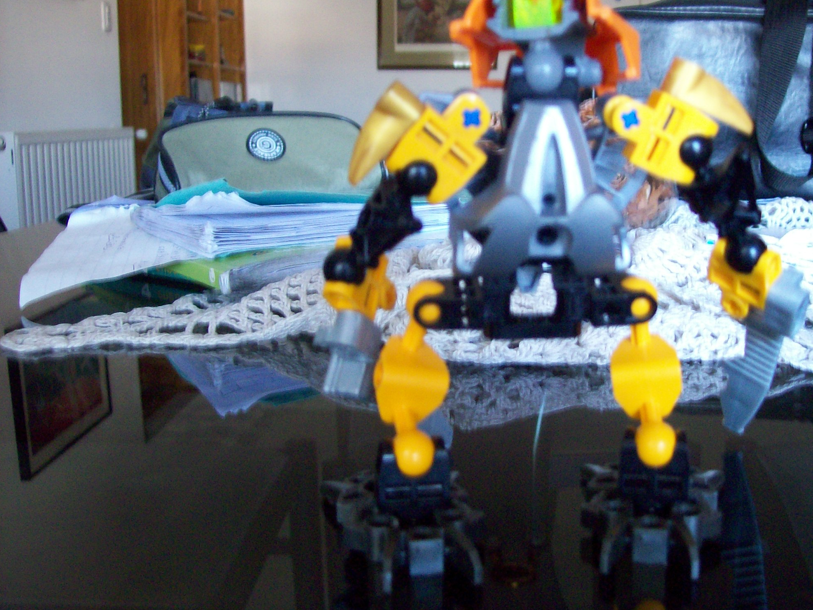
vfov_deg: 34.3
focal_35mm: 42
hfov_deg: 44.7
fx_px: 986
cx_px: 471
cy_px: 264
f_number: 2.7
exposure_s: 1/11.1
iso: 160
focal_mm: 6
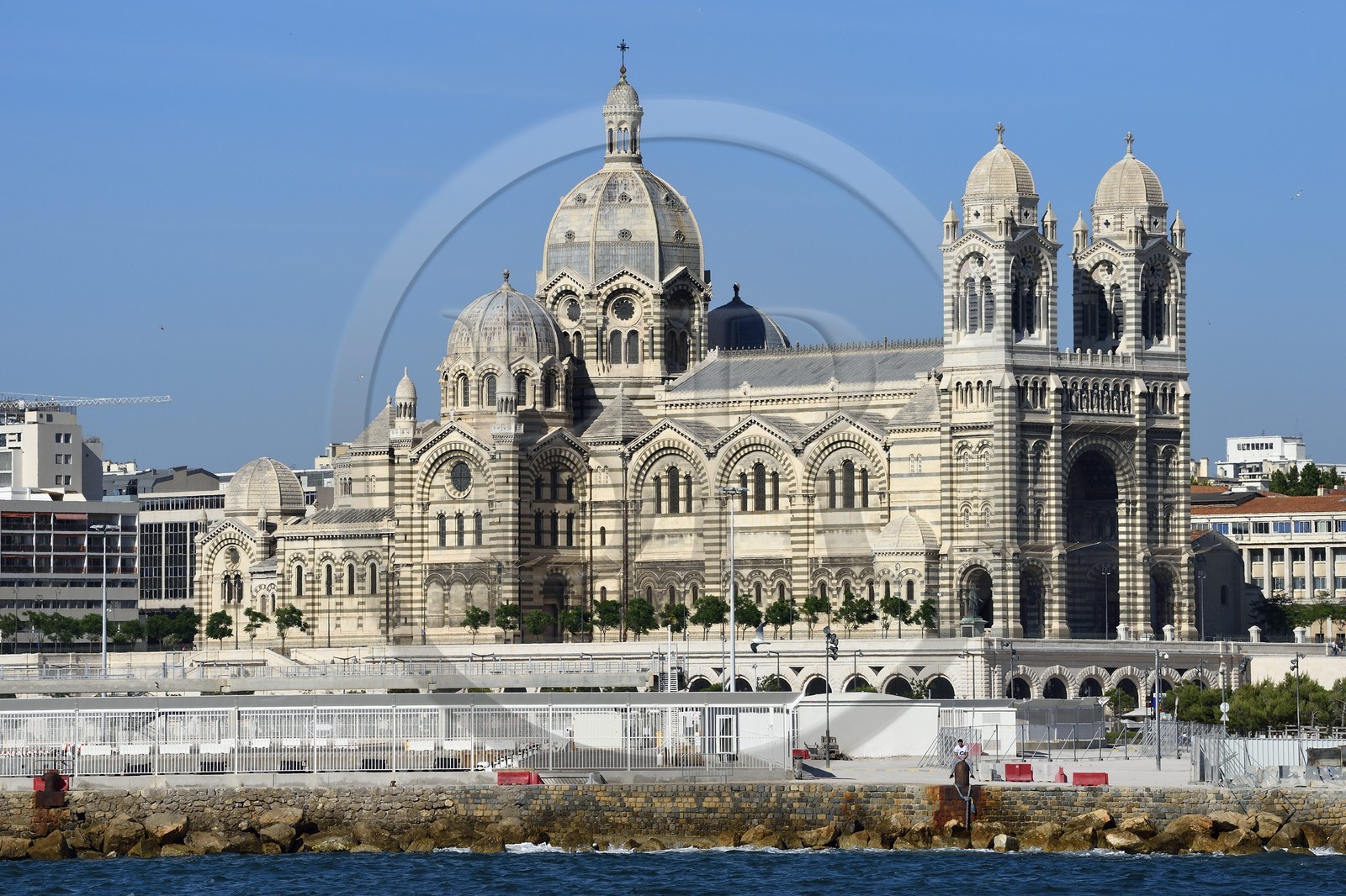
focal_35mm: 165
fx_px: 6167
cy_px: 448
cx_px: 673
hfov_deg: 12.5
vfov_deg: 8.3
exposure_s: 1/640
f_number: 11
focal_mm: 165
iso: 200
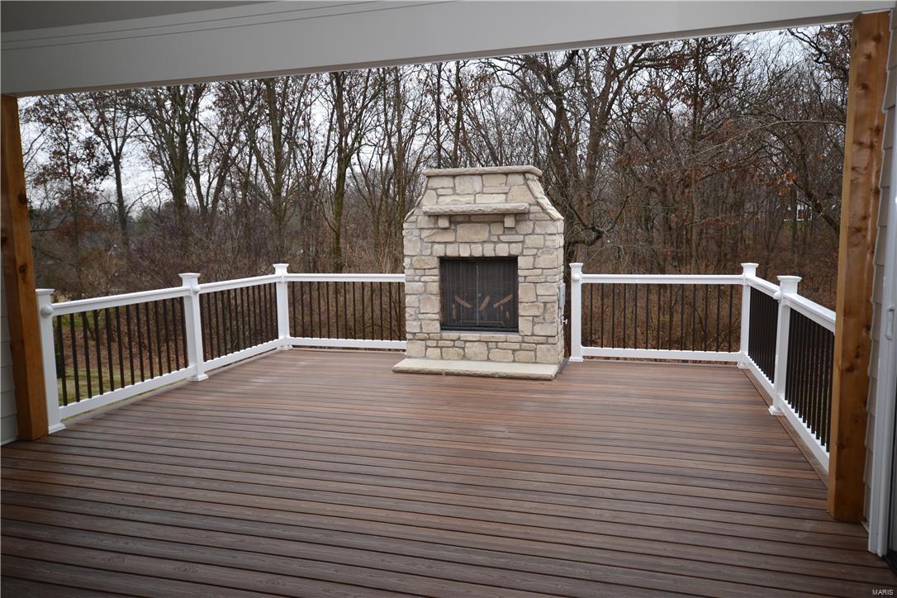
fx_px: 635
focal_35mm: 26
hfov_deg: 70.4
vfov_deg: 50.4
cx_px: 448
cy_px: 299
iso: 125
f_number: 5.3
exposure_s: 1/100
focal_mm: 17
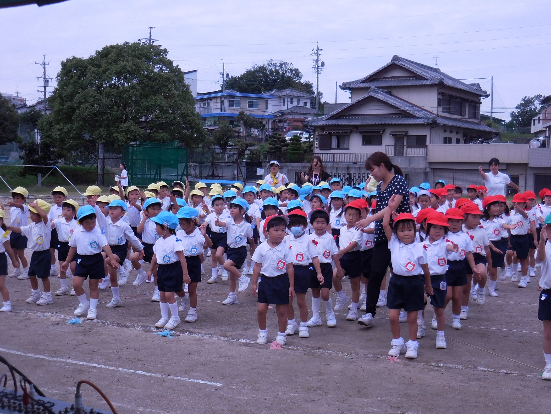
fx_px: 828
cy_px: 207
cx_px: 276
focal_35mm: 52
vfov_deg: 28.0
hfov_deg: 36.8
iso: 125
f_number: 4.3
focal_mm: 9.4
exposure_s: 1/800
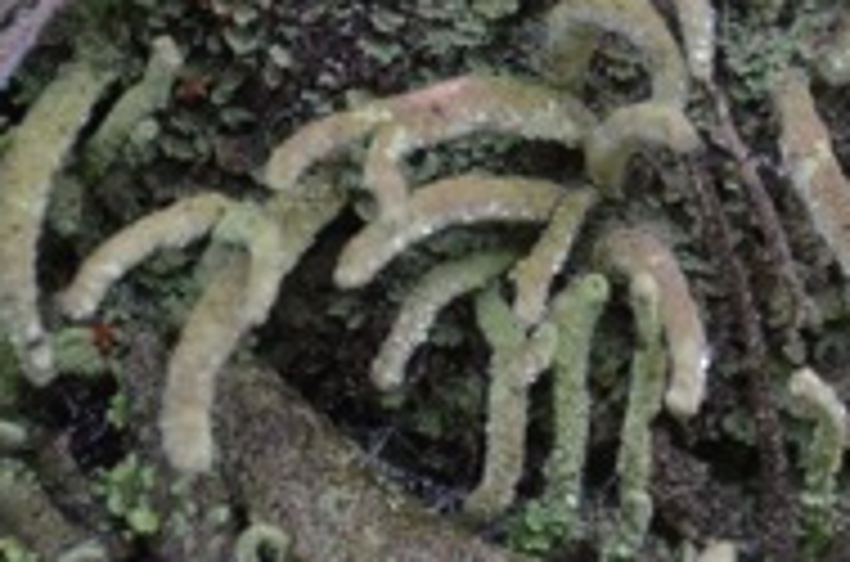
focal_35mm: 396
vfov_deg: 3.4
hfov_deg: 5.2
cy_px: -162
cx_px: 953
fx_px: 9327
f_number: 5.6
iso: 1400
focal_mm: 78
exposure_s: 1/125
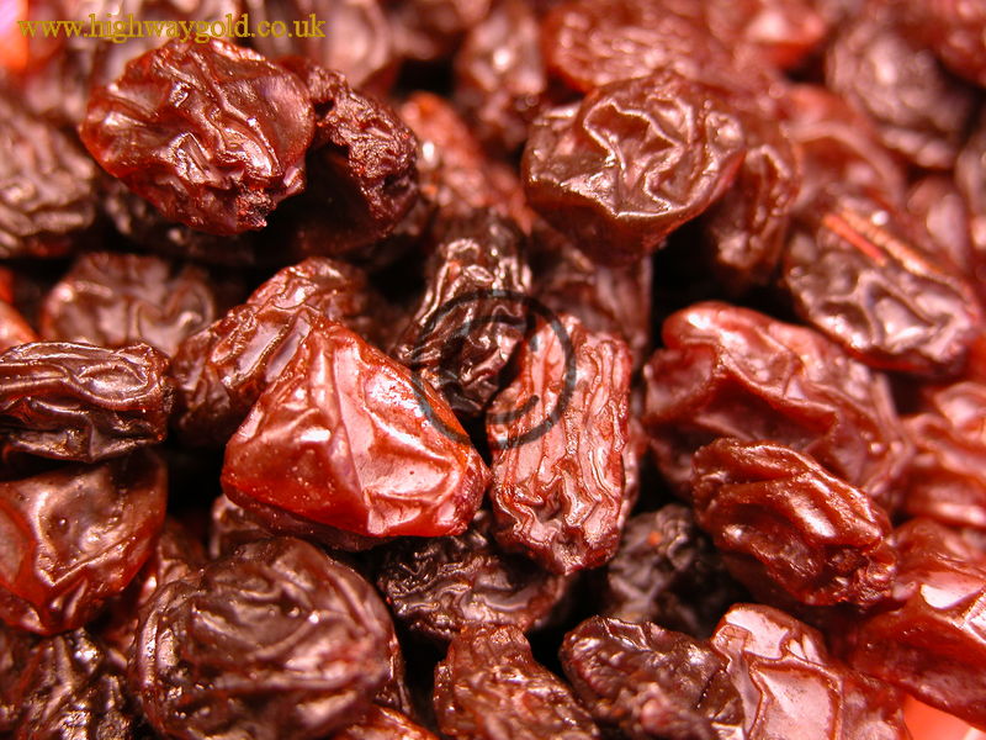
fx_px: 3048
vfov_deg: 13.8
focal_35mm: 107
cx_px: 493
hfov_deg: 18.4
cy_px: 370
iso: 100
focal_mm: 27.3
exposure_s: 1/18.9
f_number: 3.7
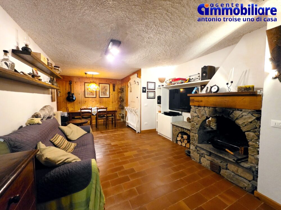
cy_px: 105
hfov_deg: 106.2
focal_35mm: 13
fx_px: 106
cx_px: 140
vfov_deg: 89.9
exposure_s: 1/50
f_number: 1.9
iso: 640
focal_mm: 2.2
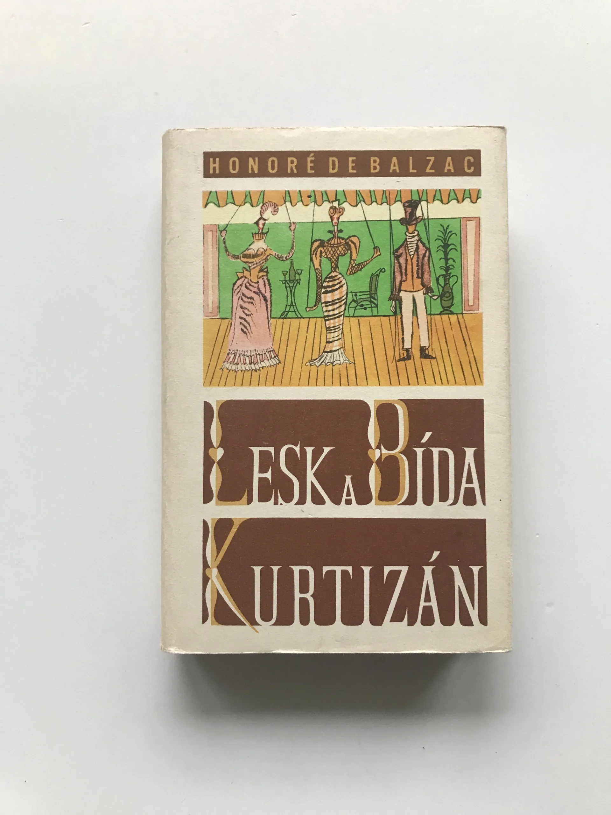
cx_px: 306
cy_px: 408
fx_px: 659
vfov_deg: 63.4
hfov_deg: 49.7
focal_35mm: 28
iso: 40
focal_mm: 3.99
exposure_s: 1/33
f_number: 1.8
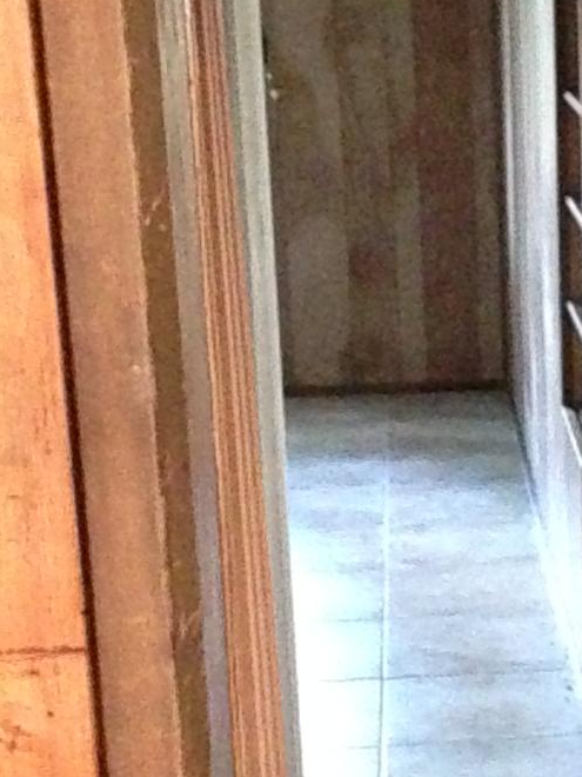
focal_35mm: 100
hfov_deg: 14.4
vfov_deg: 19.6
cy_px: 476
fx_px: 2242
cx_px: 674
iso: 2000
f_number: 2.4
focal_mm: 4.12
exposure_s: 1/17
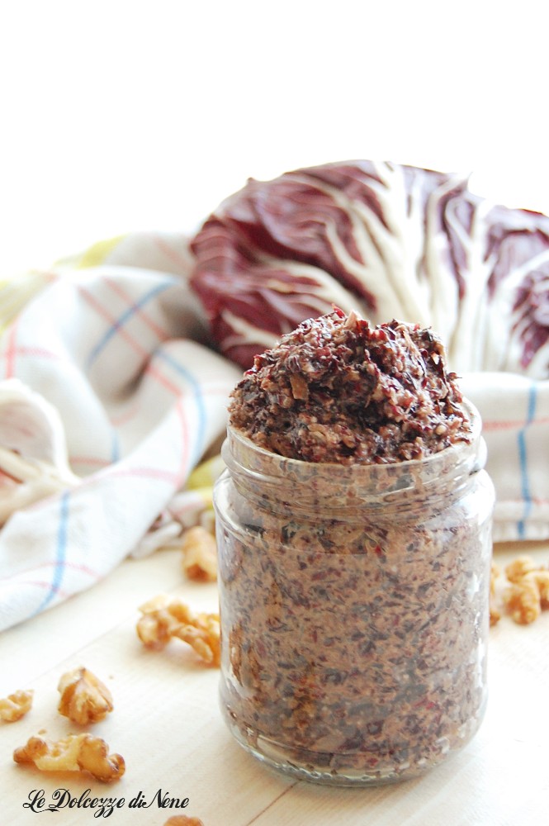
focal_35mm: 68
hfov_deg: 20.1
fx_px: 1547
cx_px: 274
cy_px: 413
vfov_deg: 29.9
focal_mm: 45
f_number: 5.3
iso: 800
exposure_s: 1/13
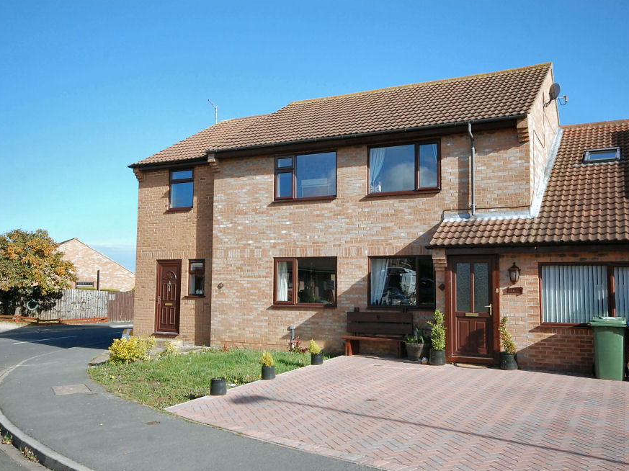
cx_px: 330
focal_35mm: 33
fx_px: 599
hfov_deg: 55.3
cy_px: 234
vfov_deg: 42.9
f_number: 9
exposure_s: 1/320
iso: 400
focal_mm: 20
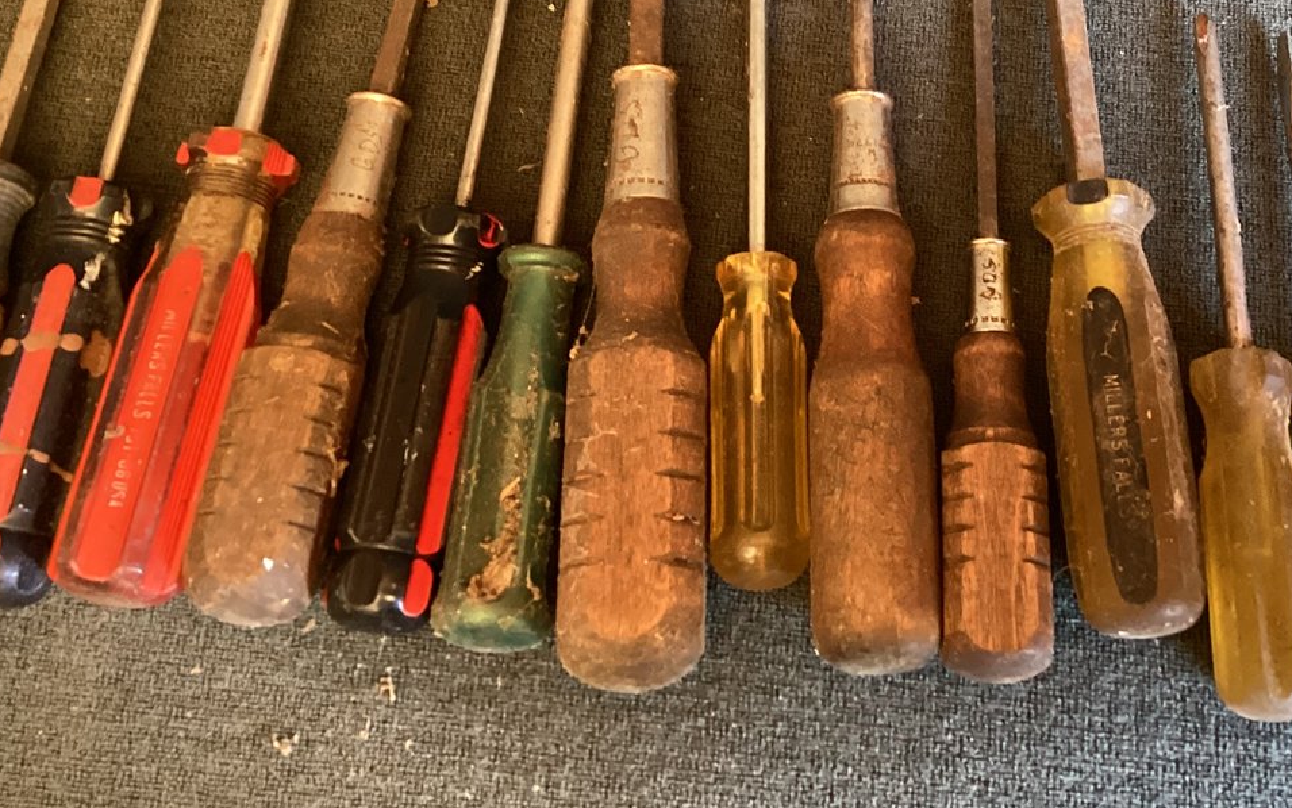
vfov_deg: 24.1
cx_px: 858
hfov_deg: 38.4
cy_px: 68
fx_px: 1831
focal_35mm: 52
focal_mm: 3.3
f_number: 2.4
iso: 320
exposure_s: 1/33
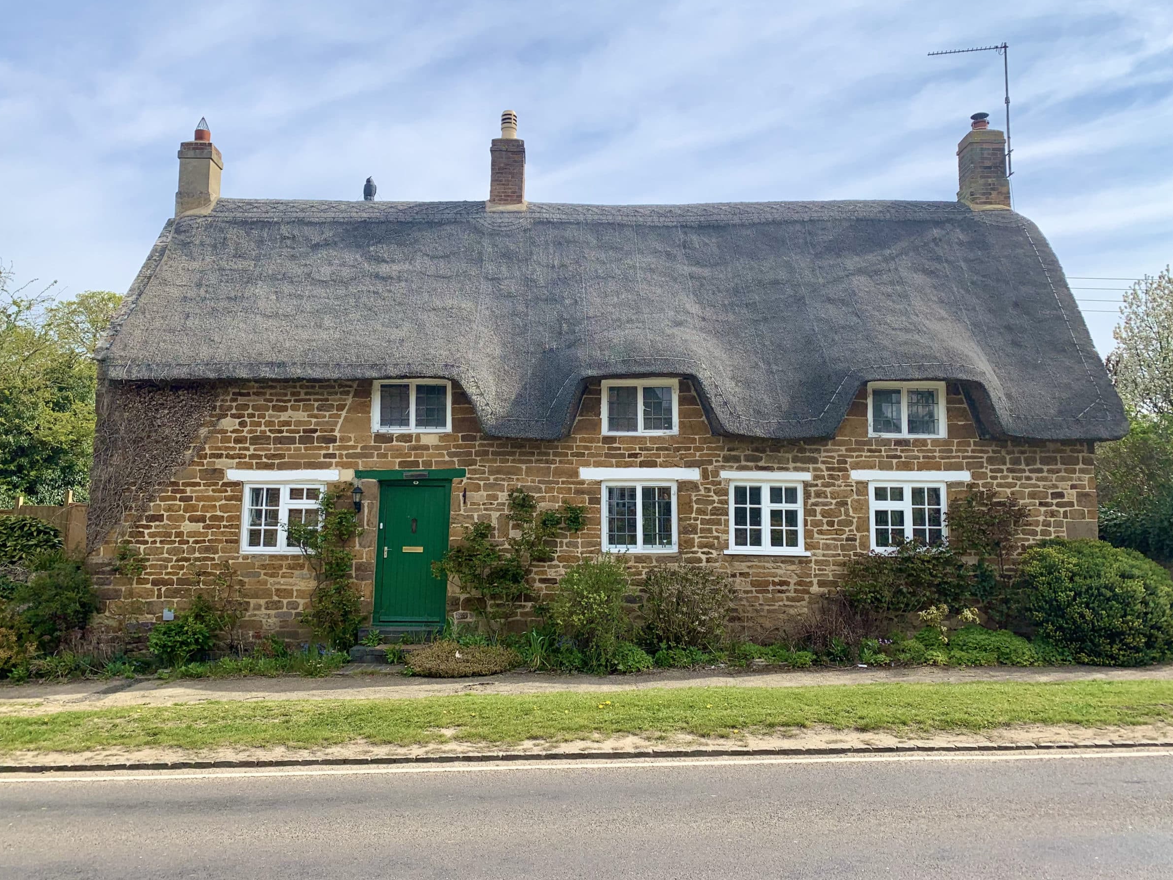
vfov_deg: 49.7
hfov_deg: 63.4
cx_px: 580
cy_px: 414
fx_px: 949
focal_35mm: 28
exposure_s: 1/2611
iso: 25
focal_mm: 4.25
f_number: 1.8
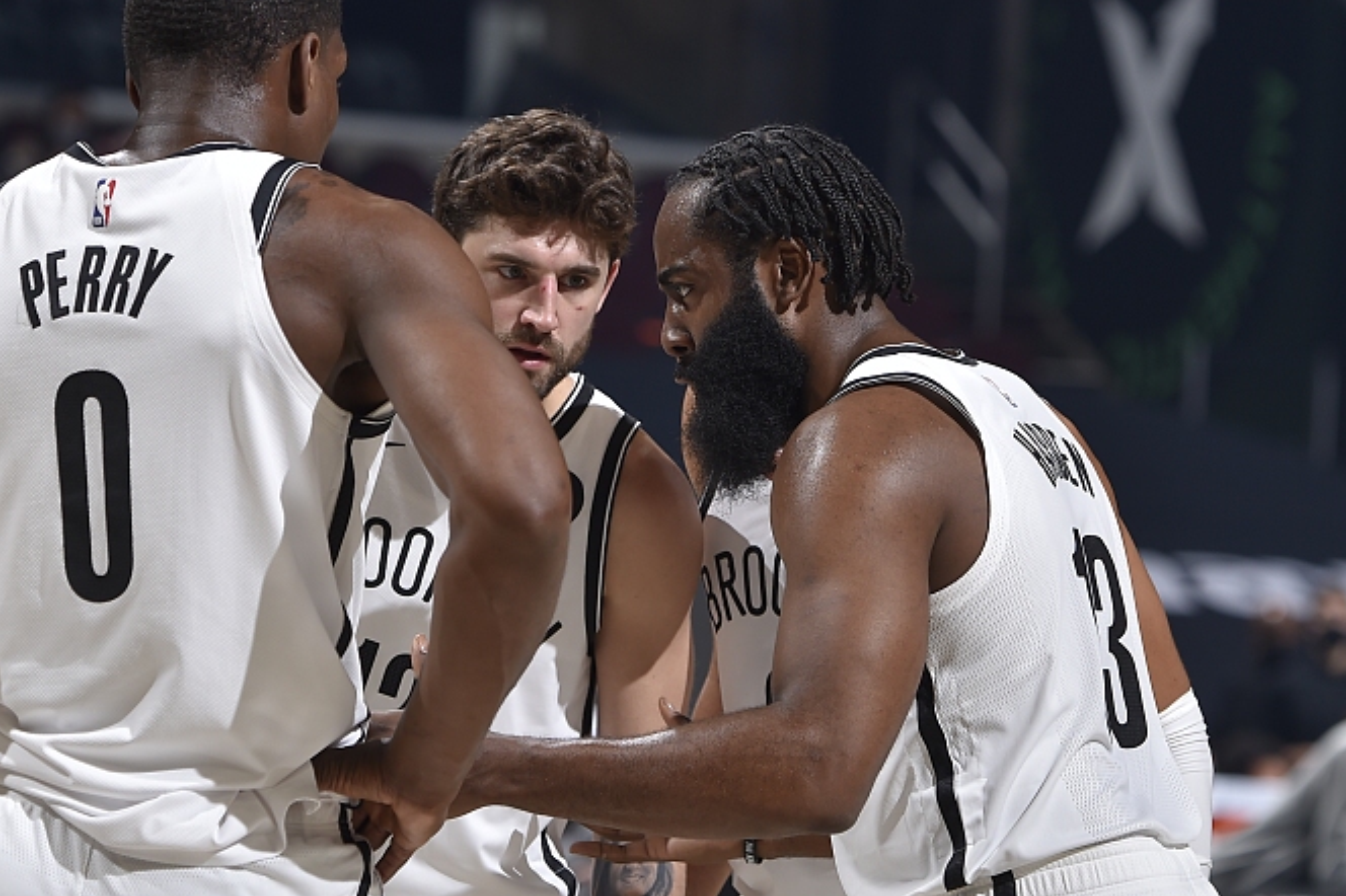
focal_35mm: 324
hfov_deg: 6.4
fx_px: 12107
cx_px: 738
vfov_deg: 4.2
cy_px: 495
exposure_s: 1/400
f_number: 6.3
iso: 250
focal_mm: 210
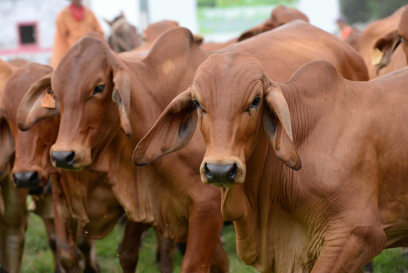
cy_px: 131
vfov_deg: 8.2
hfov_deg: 12.2
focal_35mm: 168
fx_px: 1905
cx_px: 197
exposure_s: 1/500
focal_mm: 160
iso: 320
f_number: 5.6
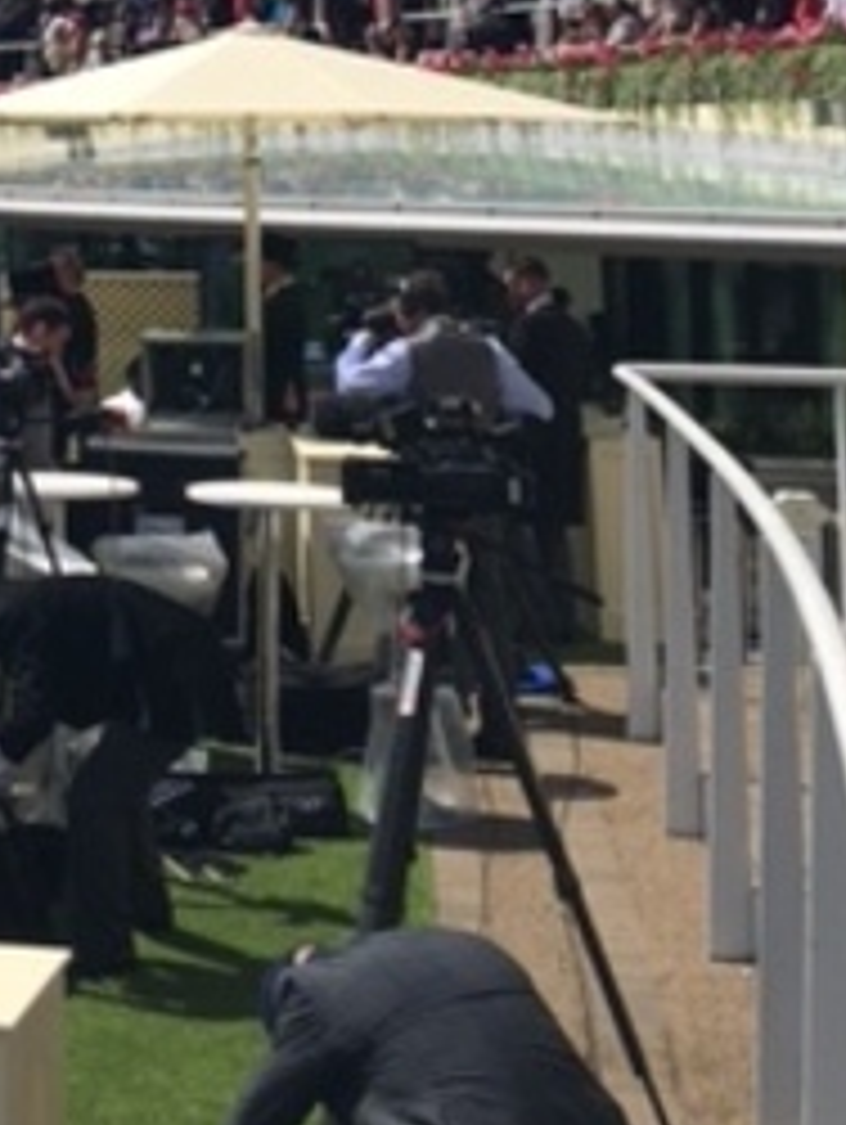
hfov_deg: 16.1
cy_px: -225
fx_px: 2895
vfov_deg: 20.6
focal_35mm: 89
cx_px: -117
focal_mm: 4.15
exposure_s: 1/2849
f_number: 2.2
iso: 25
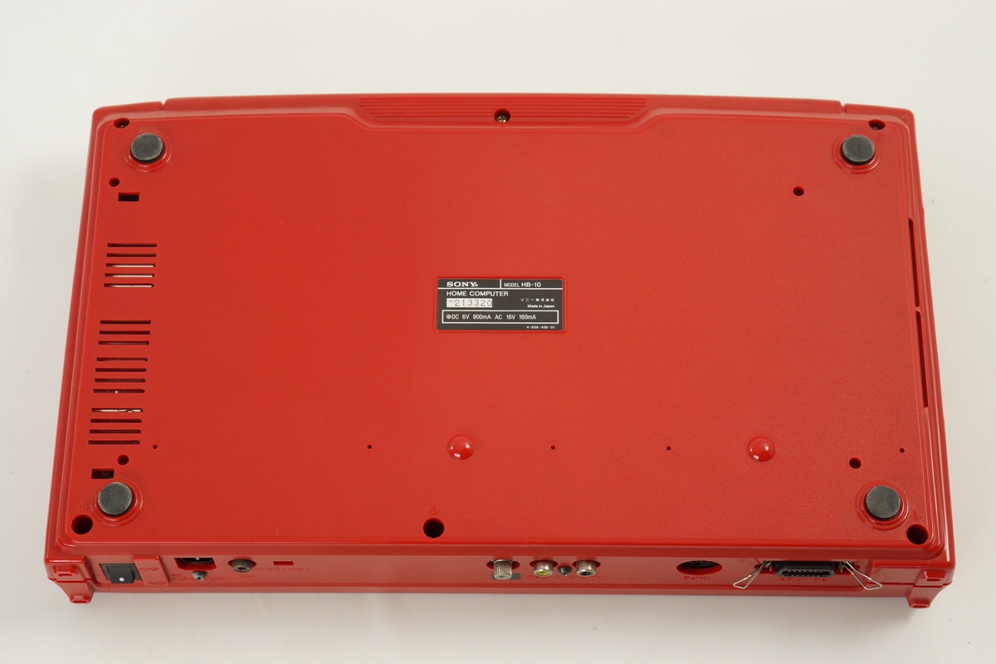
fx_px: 2075
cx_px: 498
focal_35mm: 75
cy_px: 332
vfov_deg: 18.2
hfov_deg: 27.0
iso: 800
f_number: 6.3
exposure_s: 1/80
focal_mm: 50
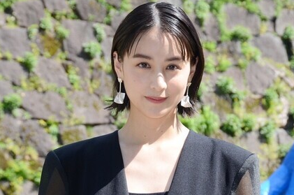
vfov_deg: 7.1
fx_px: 1565
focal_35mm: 192
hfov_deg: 10.7
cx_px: 162
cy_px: 132
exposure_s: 1/250
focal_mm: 90
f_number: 10
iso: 320
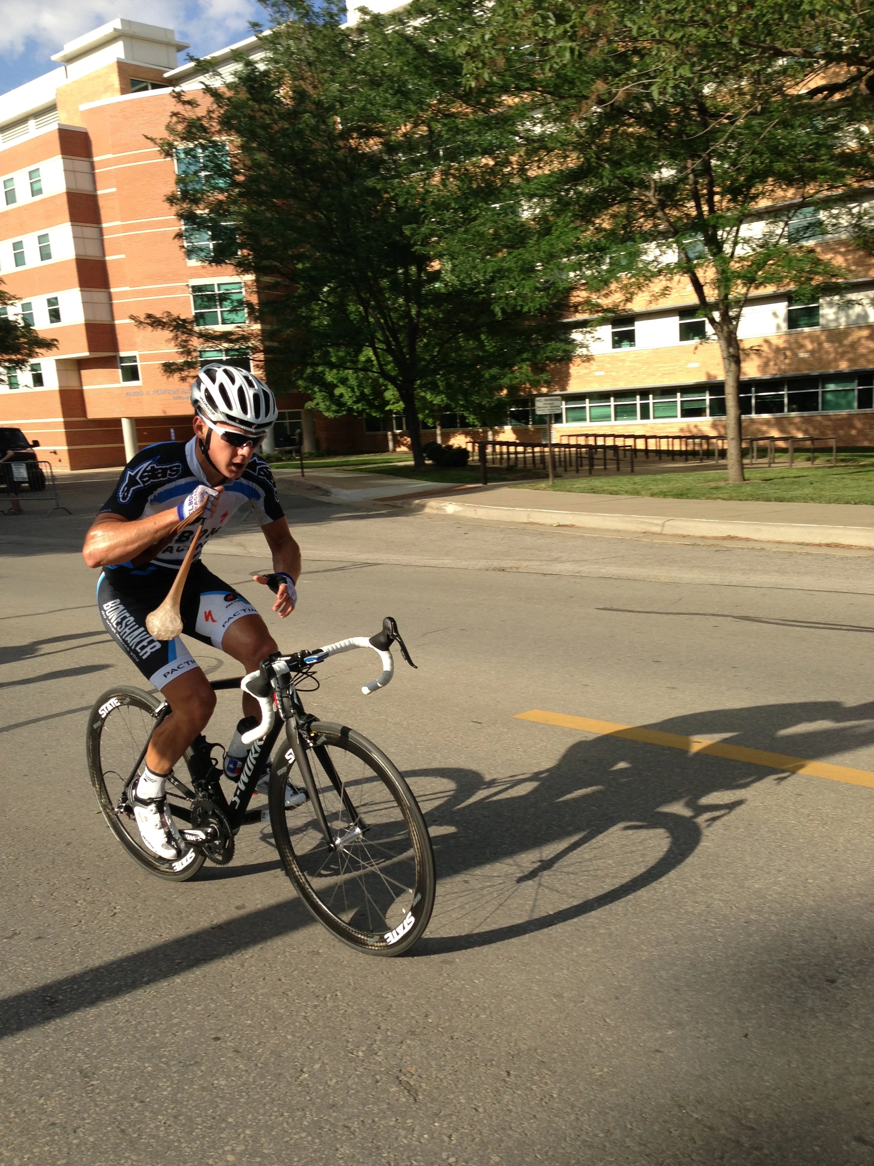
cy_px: 583
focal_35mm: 33
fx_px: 1111
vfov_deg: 55.4
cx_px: 437
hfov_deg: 42.9
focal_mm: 4.13
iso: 50
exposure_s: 1/985
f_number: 2.4
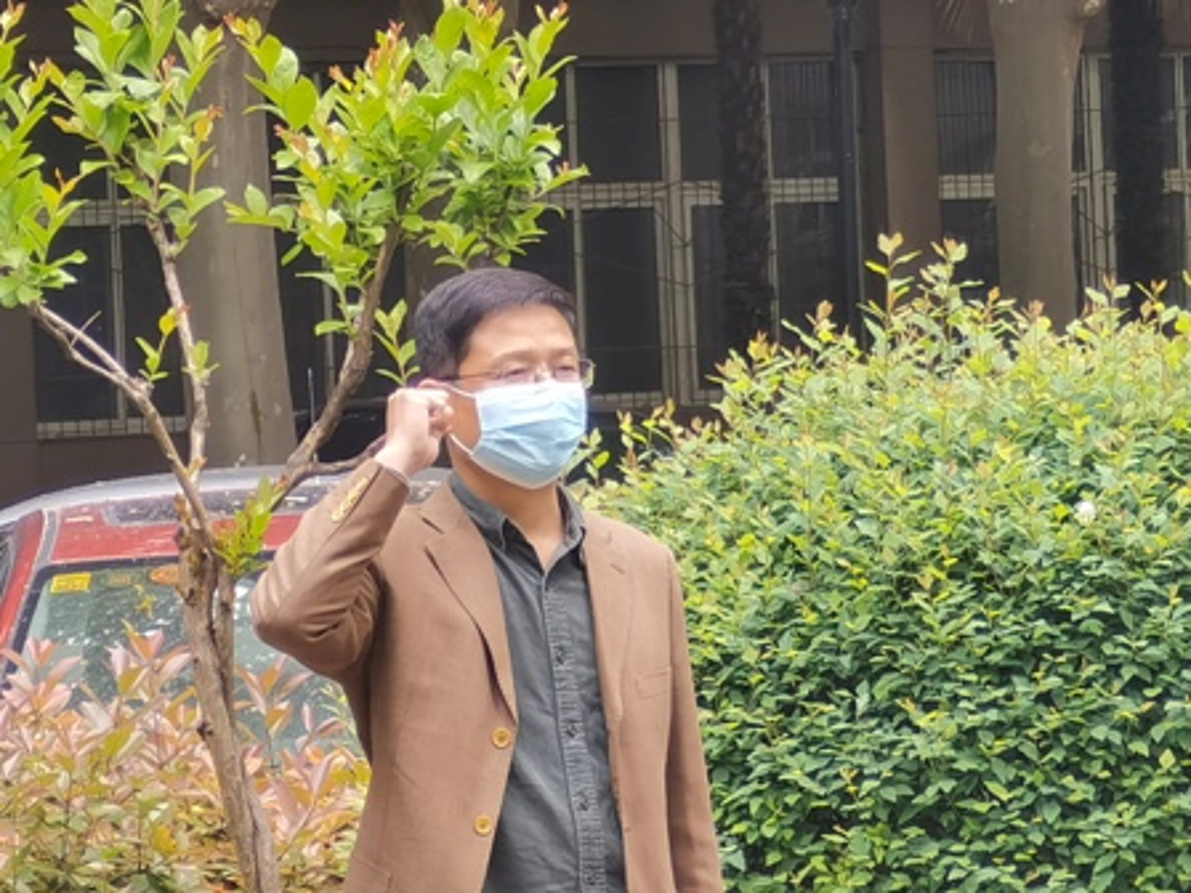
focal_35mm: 228
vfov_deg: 6.5
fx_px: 7845
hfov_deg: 8.7
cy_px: 446
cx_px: 596
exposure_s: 1/154
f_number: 2.4
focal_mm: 8.1
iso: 50
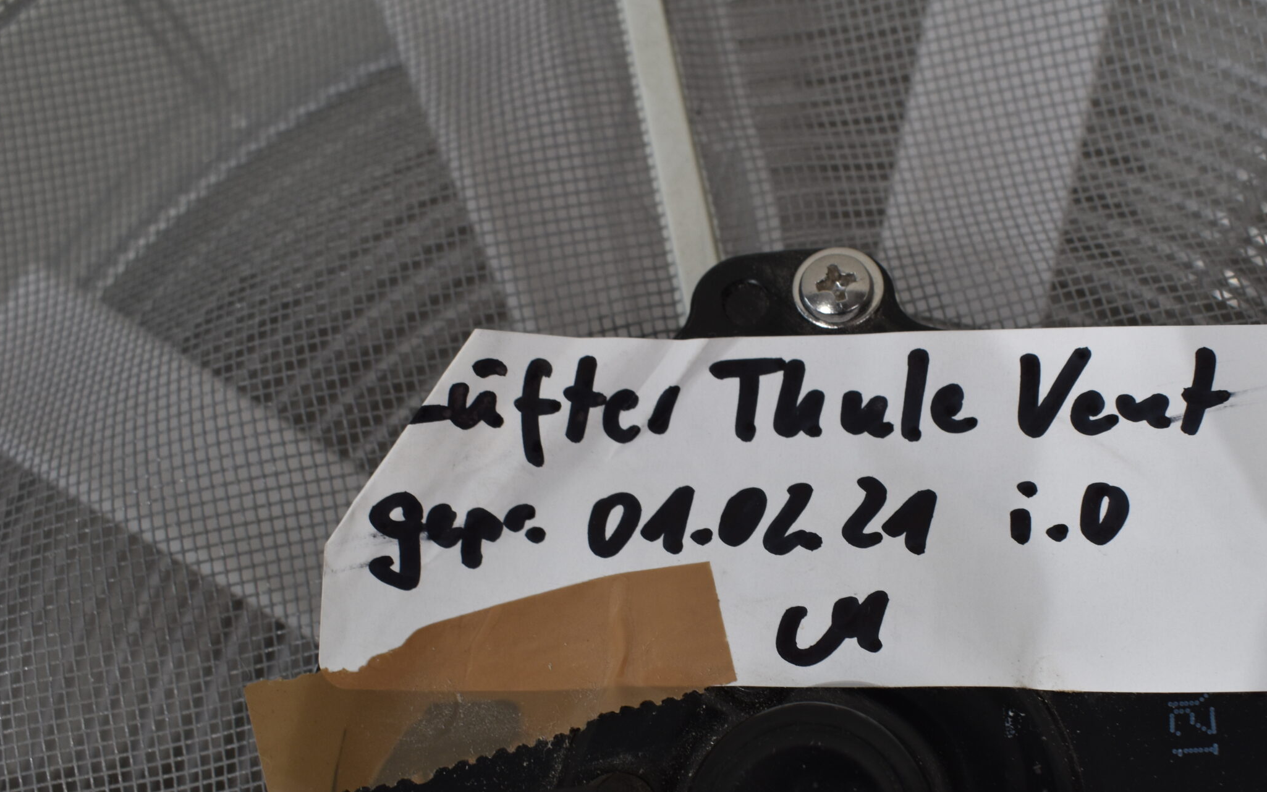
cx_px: 785
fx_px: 1450
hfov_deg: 46.8
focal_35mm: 42
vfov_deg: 30.3
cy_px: 526
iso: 360
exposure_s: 1/60
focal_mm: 22
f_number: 8
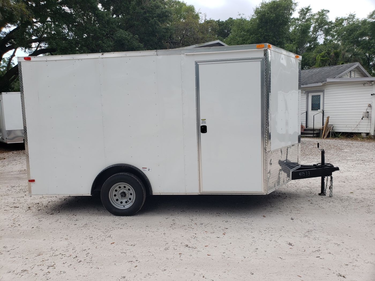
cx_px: 188
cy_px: 140
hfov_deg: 67.3
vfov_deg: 53.1
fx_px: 282
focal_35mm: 26
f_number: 2.4
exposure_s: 1/699
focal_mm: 4.3
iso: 50
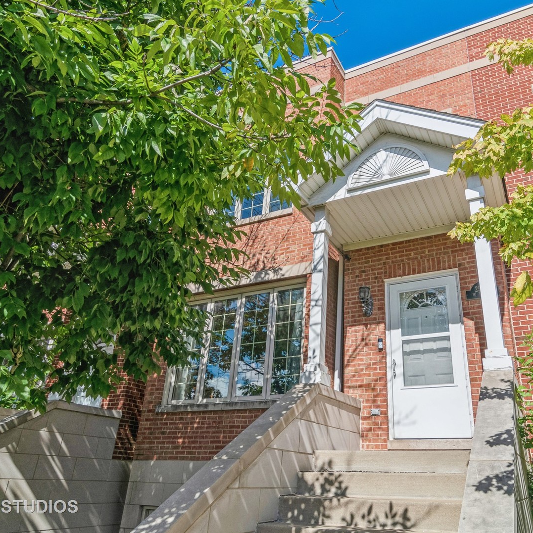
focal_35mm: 23
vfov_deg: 67.3
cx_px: 300
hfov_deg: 67.0
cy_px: 267
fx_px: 401
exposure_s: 1/400
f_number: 8
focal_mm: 12
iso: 200
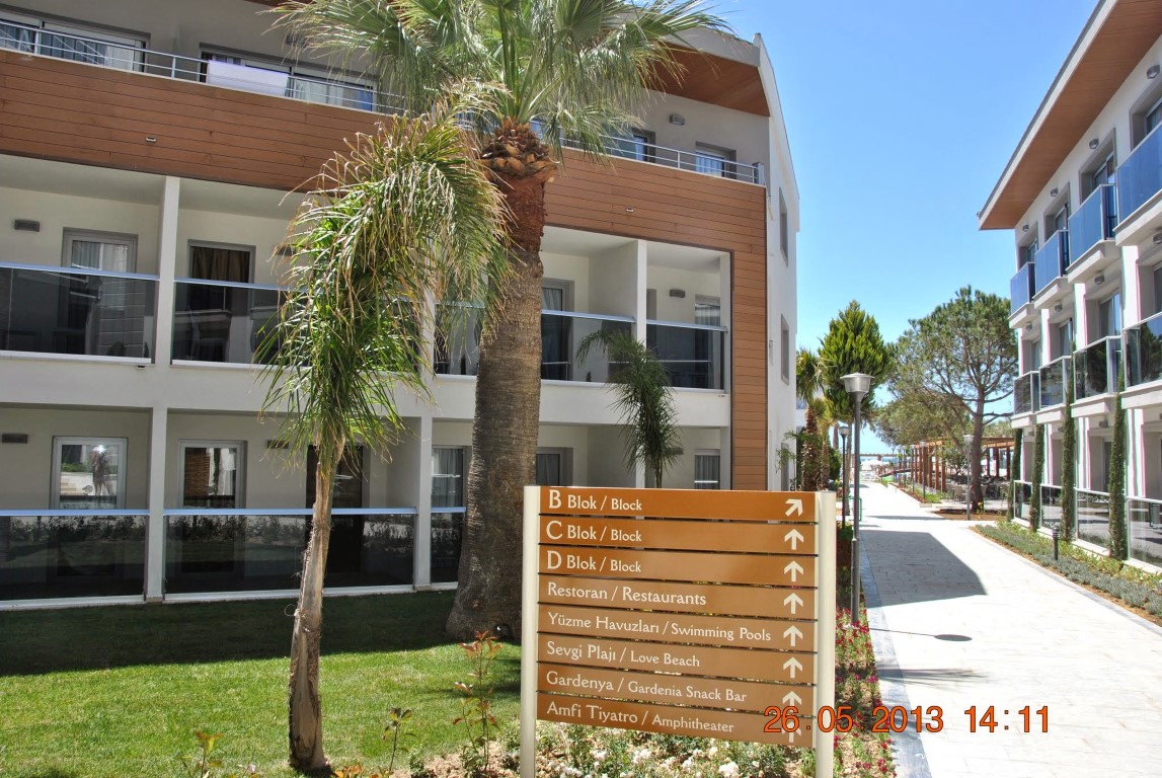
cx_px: 581
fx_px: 873
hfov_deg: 67.3
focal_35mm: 27
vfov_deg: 48.1
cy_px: 389
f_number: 8
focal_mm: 18
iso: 100
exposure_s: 1/200
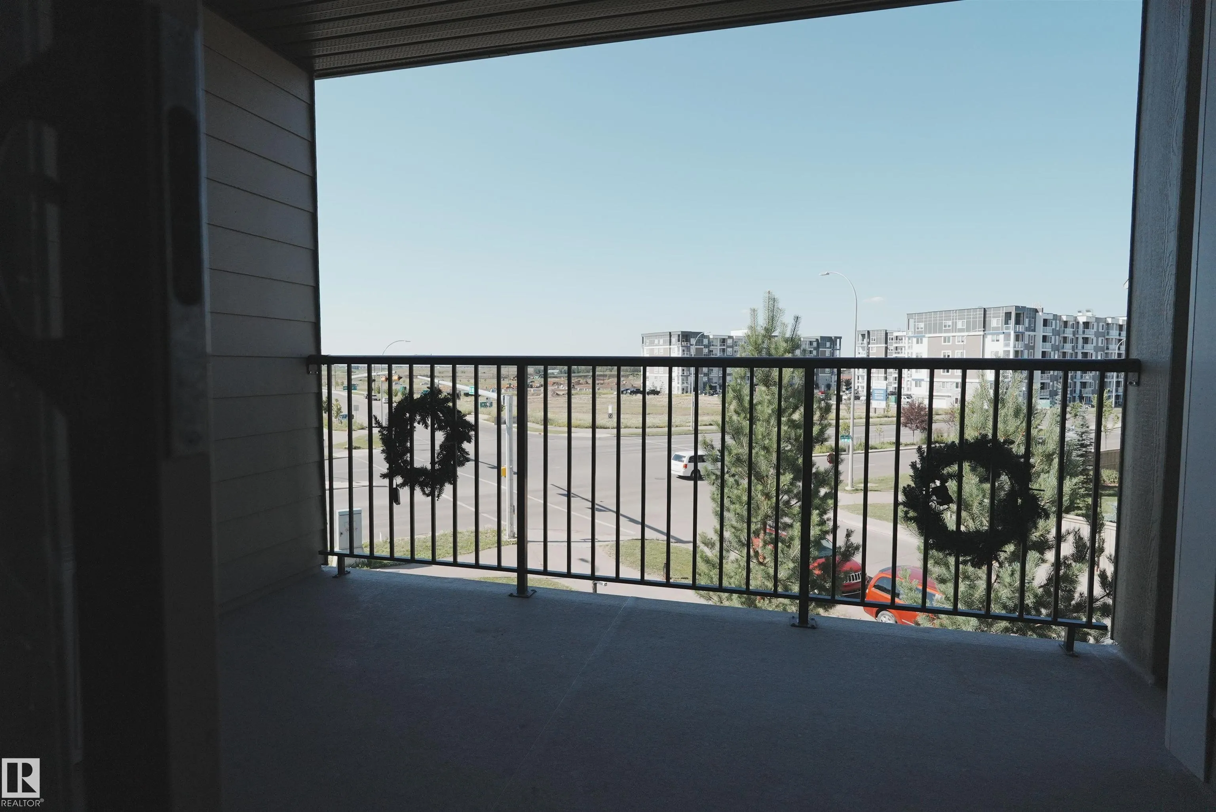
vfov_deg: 62.0
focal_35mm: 20
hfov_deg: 84.0
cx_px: 608
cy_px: 406
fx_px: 676
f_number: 5.6
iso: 1000
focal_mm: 20
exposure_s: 1/4000
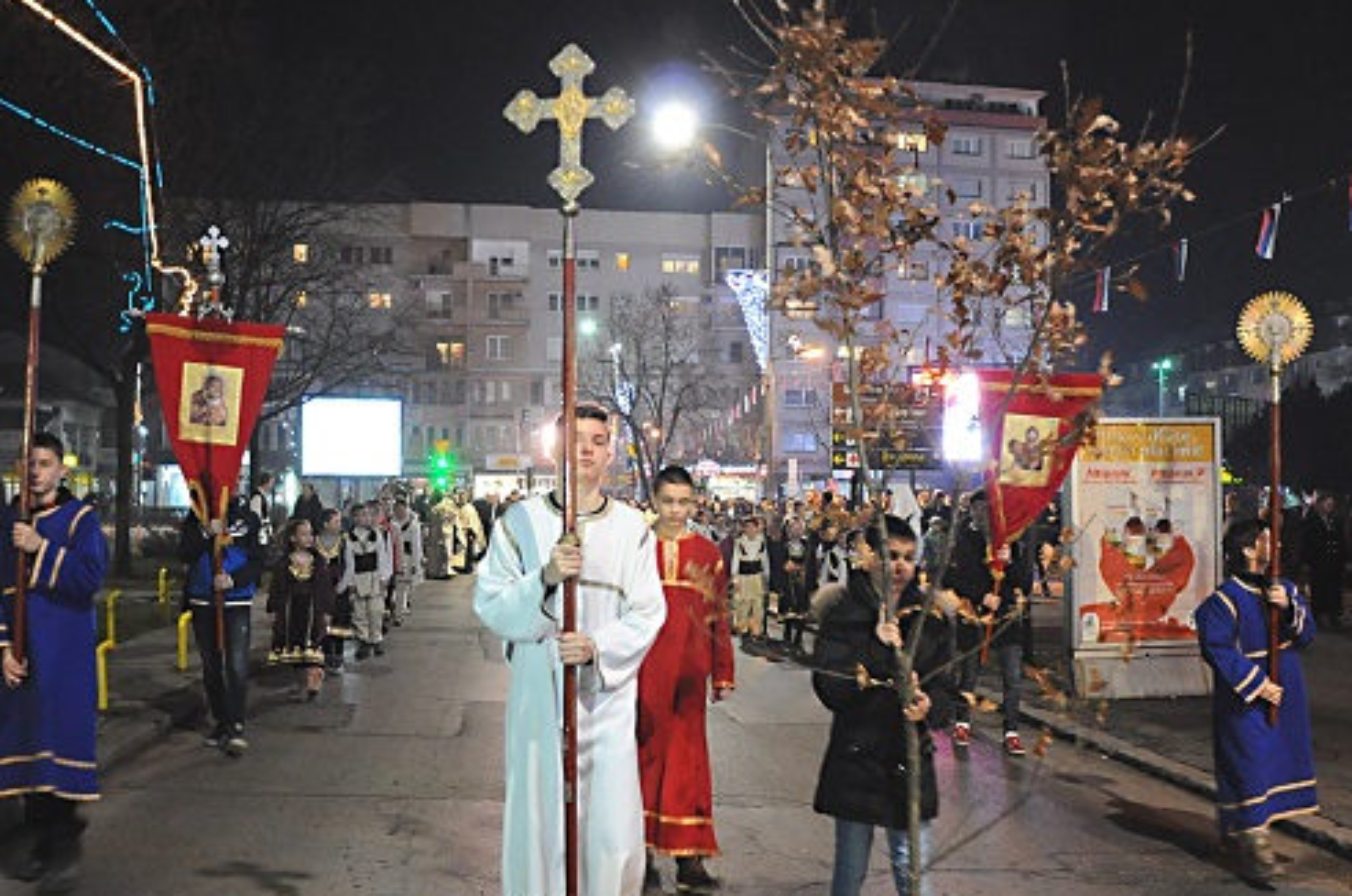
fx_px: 1274
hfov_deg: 55.8
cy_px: 532
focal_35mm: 34
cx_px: 629
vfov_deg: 38.6
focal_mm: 18
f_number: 4.5
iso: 3200
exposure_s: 1/25
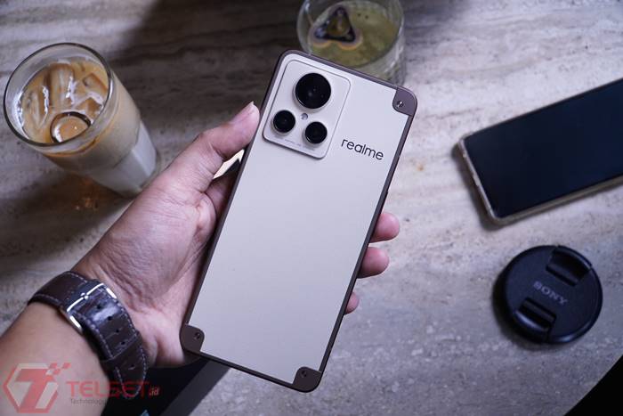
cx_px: 312
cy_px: 208
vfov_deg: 33.0
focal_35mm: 40
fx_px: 701
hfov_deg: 47.9
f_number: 5.6
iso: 800
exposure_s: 1/100
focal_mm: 27
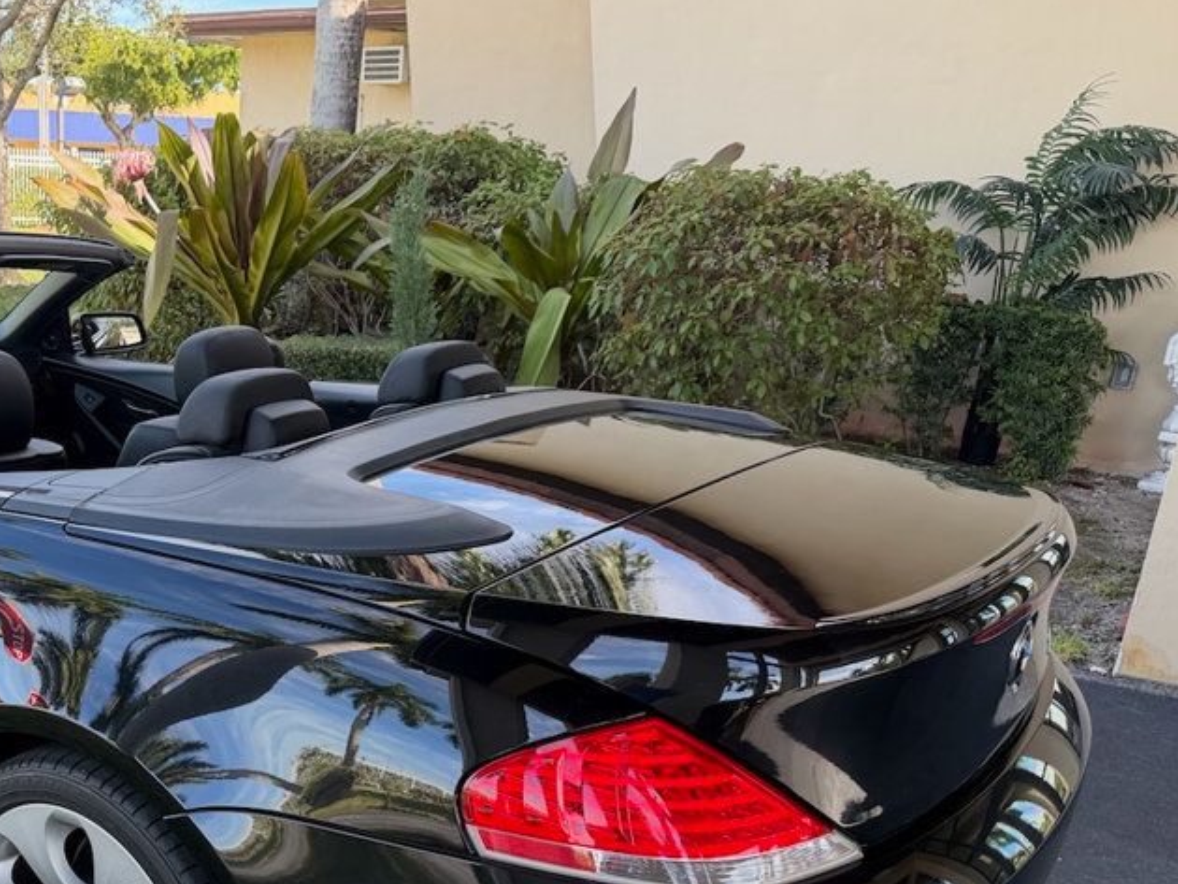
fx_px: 1328
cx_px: 224
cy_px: 650
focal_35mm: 39
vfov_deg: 36.1
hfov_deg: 45.3
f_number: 1.78
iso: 100
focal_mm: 6.76
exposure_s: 1/339
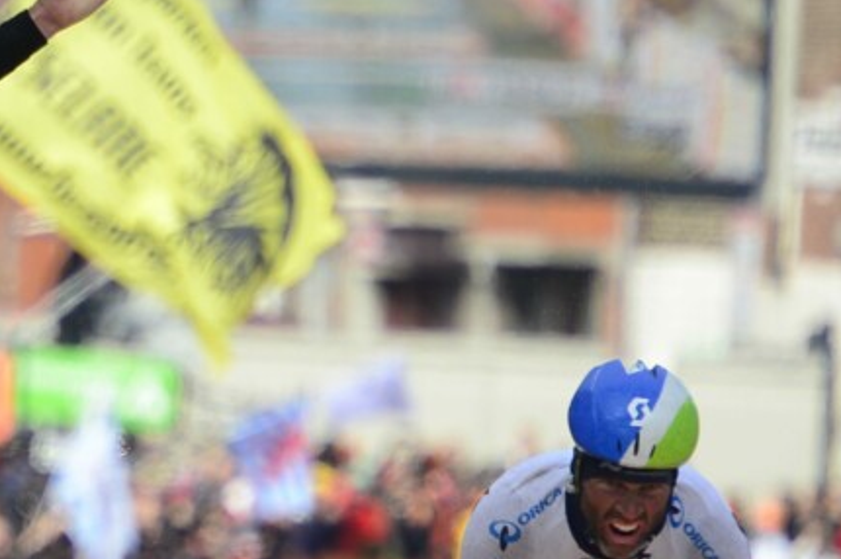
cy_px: 566
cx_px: -442
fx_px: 31256
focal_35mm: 1339
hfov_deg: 1.5
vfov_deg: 1.0
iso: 400
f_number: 6.3
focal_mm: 360
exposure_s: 1/1000
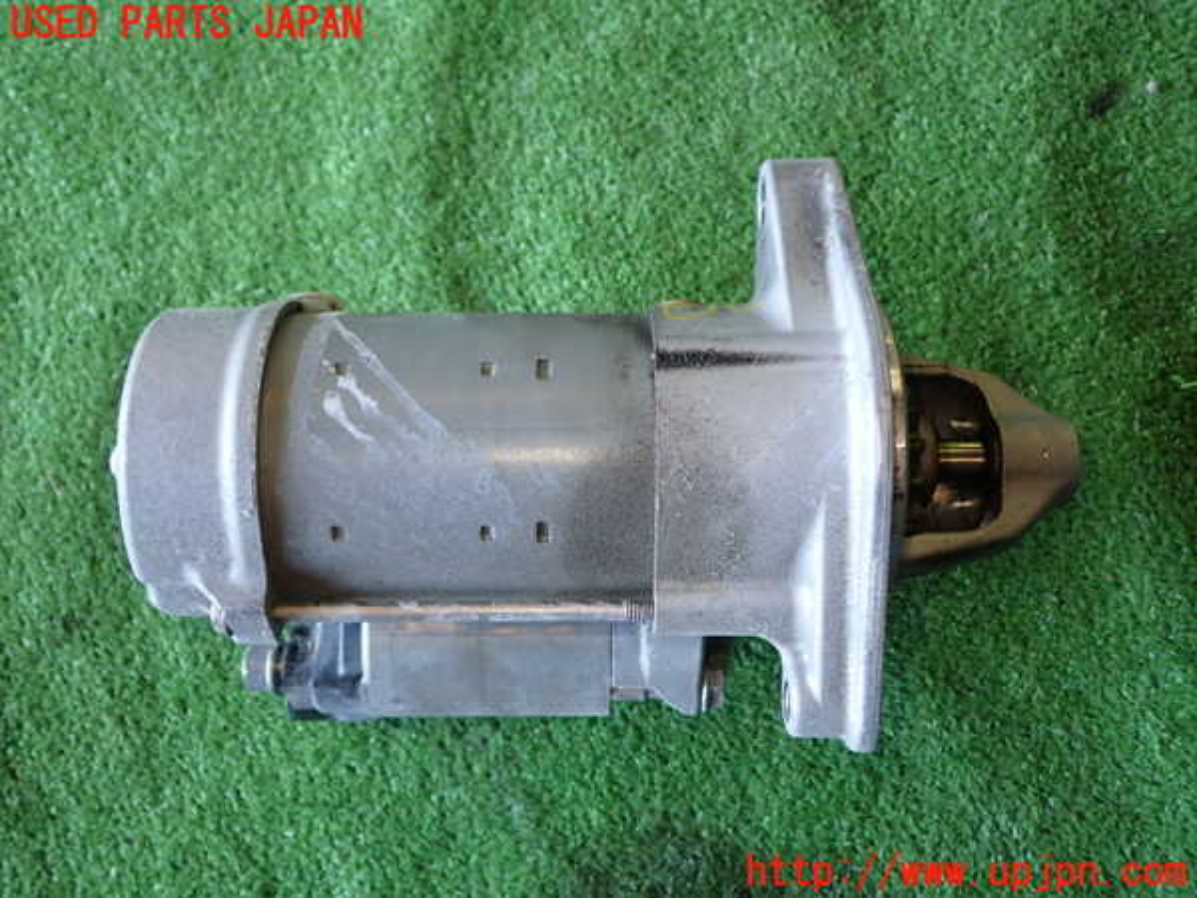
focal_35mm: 36
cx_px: 598
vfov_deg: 39.7
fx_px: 1245
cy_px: 449
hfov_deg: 51.4
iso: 200
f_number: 2.5
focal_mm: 6.37
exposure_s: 1/50
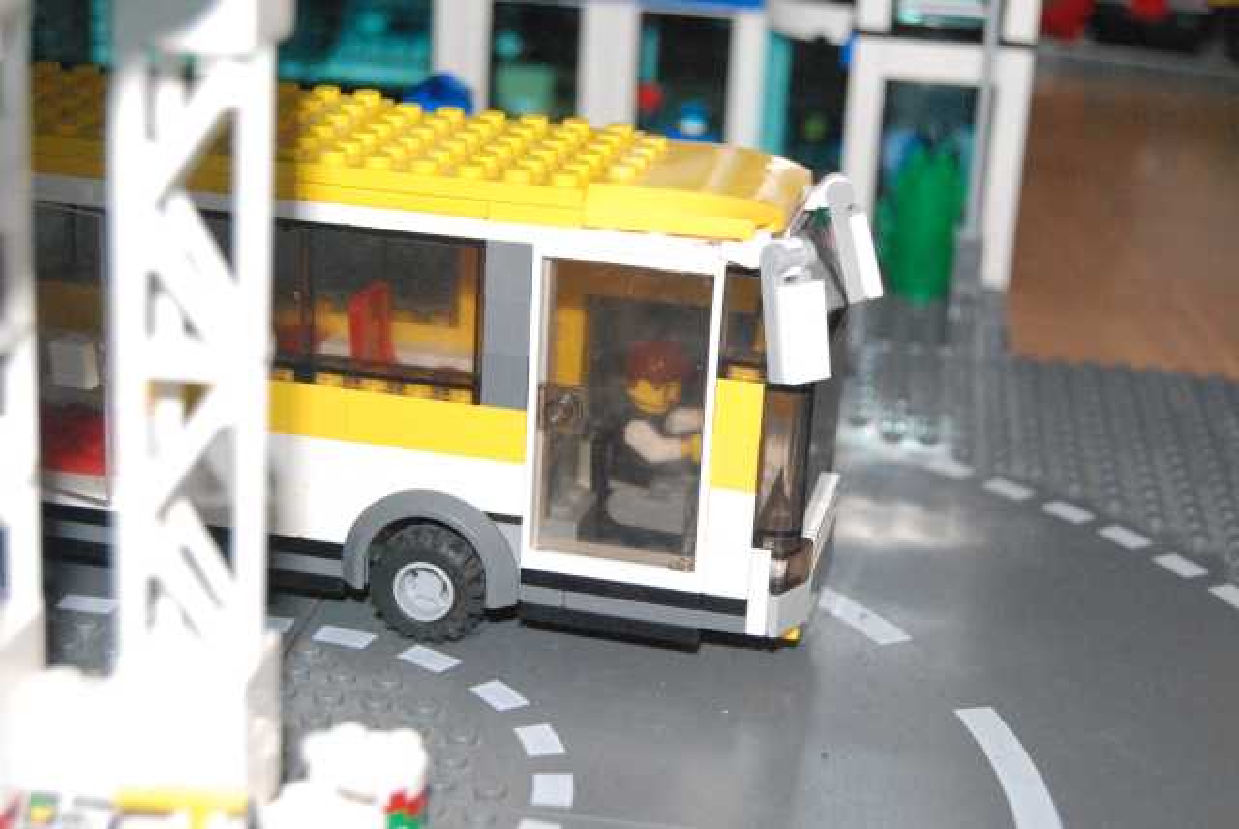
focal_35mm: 63
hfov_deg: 31.9
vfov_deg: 21.6
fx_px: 2170
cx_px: 620
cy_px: 414
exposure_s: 1/60
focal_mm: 42
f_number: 7.1
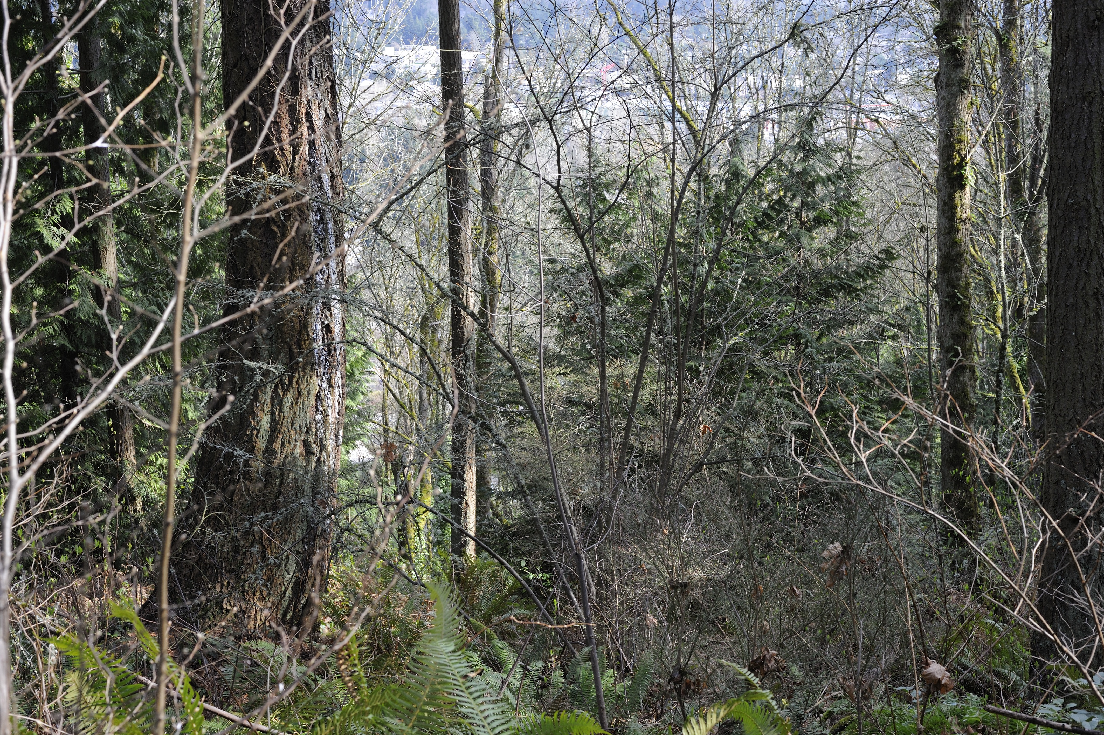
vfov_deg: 27.0
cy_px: 368
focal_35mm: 50
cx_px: 552
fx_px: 1532
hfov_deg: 39.6
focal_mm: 50
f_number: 9
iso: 800
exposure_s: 1/320
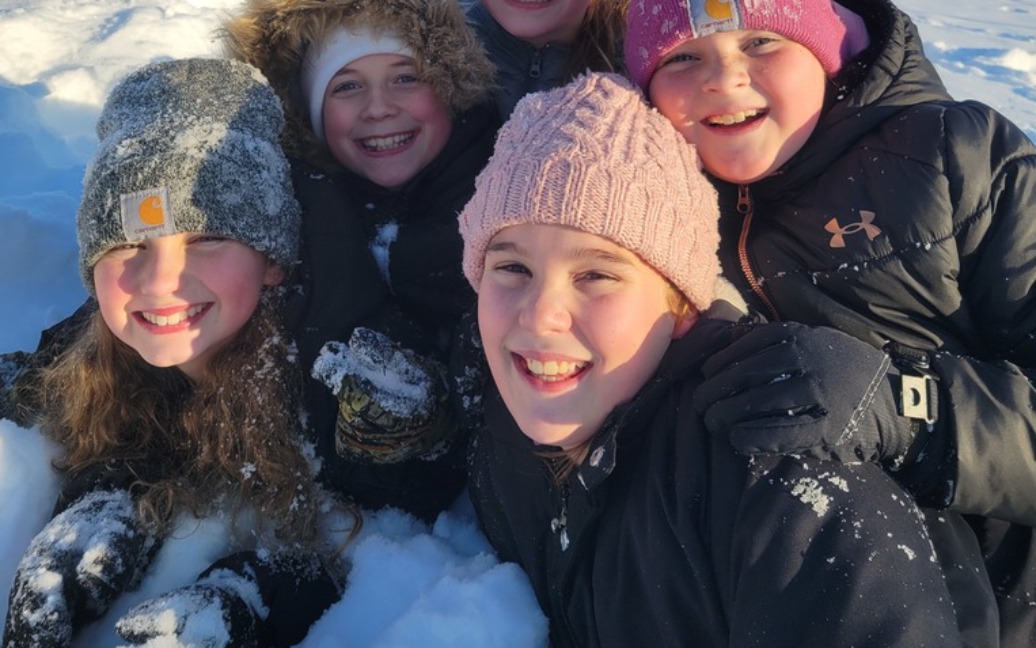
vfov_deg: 32.8
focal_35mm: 37
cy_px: 69
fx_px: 1045
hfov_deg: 52.7
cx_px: 517
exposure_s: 1/2005
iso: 40
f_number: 1.8
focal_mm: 5.4
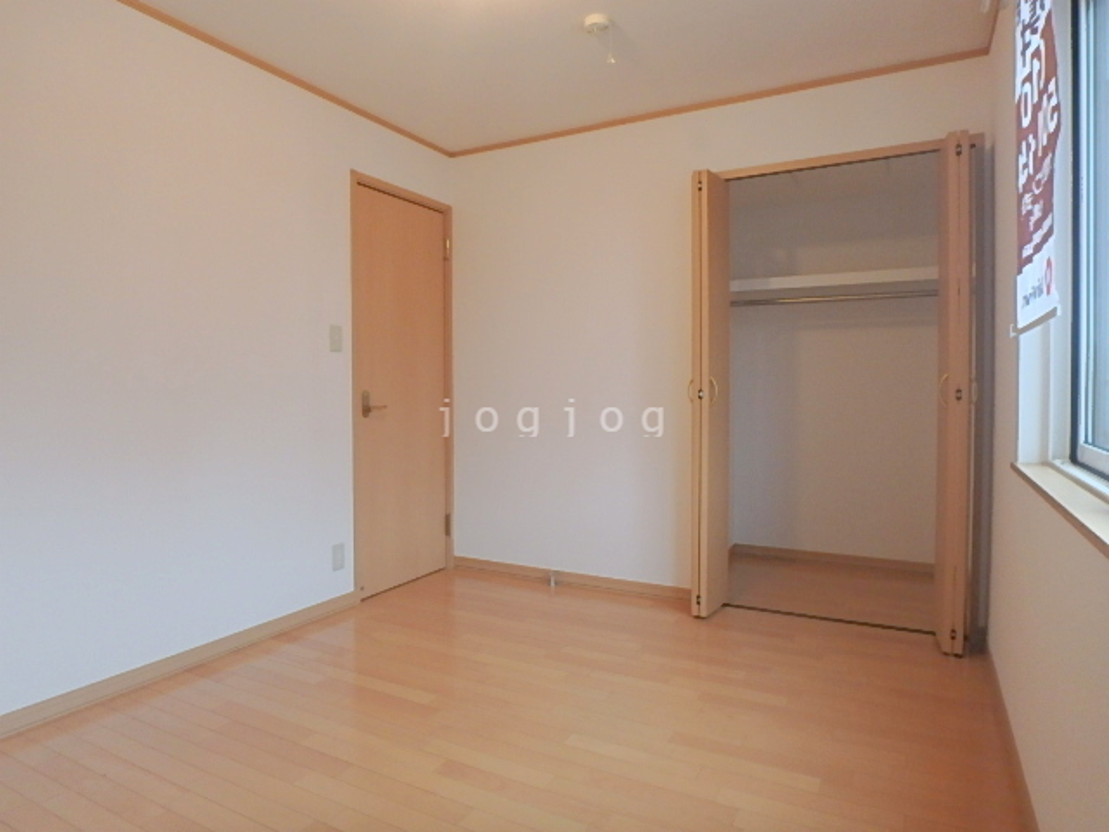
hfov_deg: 79.0
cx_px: 554
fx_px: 673
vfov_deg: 63.4
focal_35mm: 21
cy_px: 416
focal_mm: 3.7
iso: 200
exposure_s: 1/40
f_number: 3.5
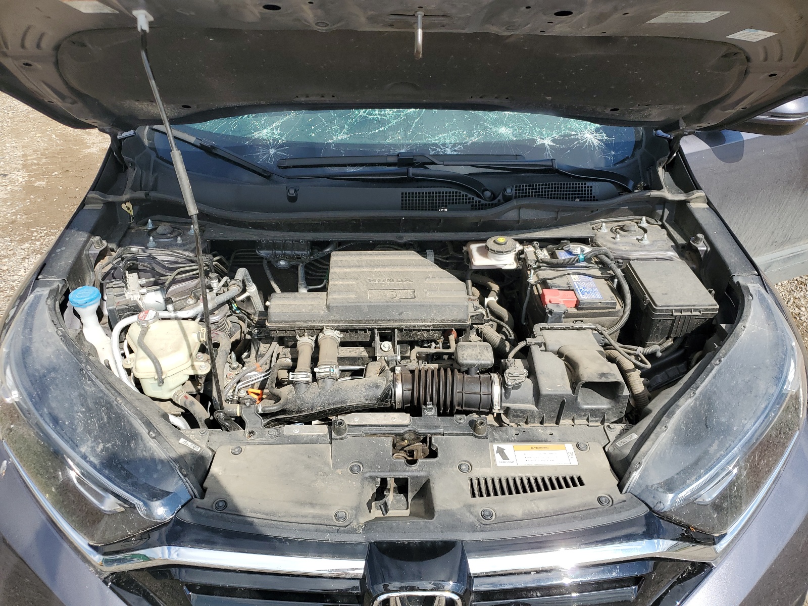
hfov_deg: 67.3
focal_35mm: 26
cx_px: 404
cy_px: 303
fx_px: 607
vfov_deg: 53.1
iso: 50
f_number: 1.5
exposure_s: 1/2500
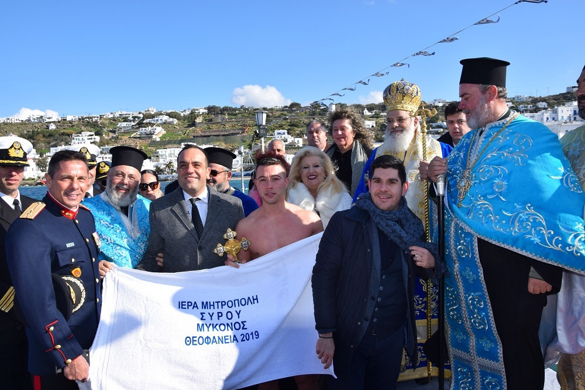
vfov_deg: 25.7
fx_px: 853
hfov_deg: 37.9
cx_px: 292
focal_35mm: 52
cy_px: 195
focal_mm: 35
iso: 100
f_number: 13
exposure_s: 1/200
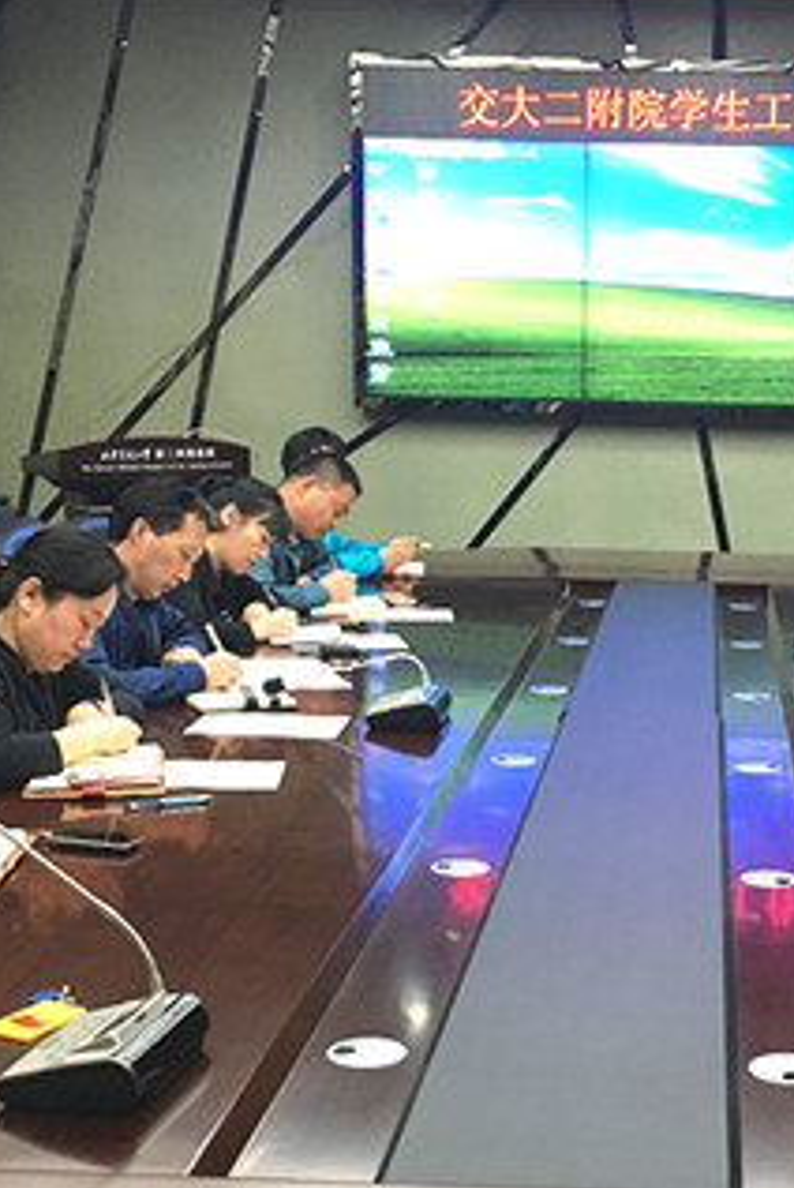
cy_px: 772
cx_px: 622
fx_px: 1881
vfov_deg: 34.8
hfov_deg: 23.5
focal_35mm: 57
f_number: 2.2
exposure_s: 1/33
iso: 64
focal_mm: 4.15
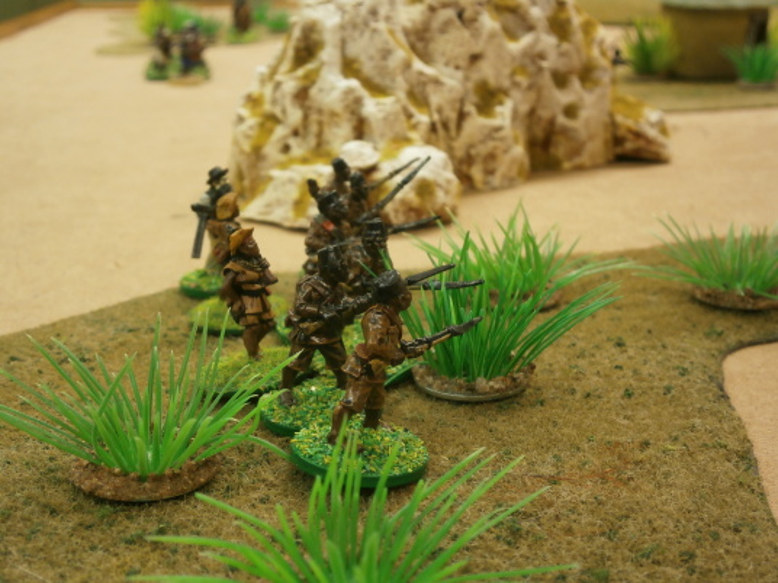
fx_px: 1056
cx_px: 389
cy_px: 292
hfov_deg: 40.4
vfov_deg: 30.9
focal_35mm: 47
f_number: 3.4
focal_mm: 8.3
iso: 200
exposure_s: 1/25
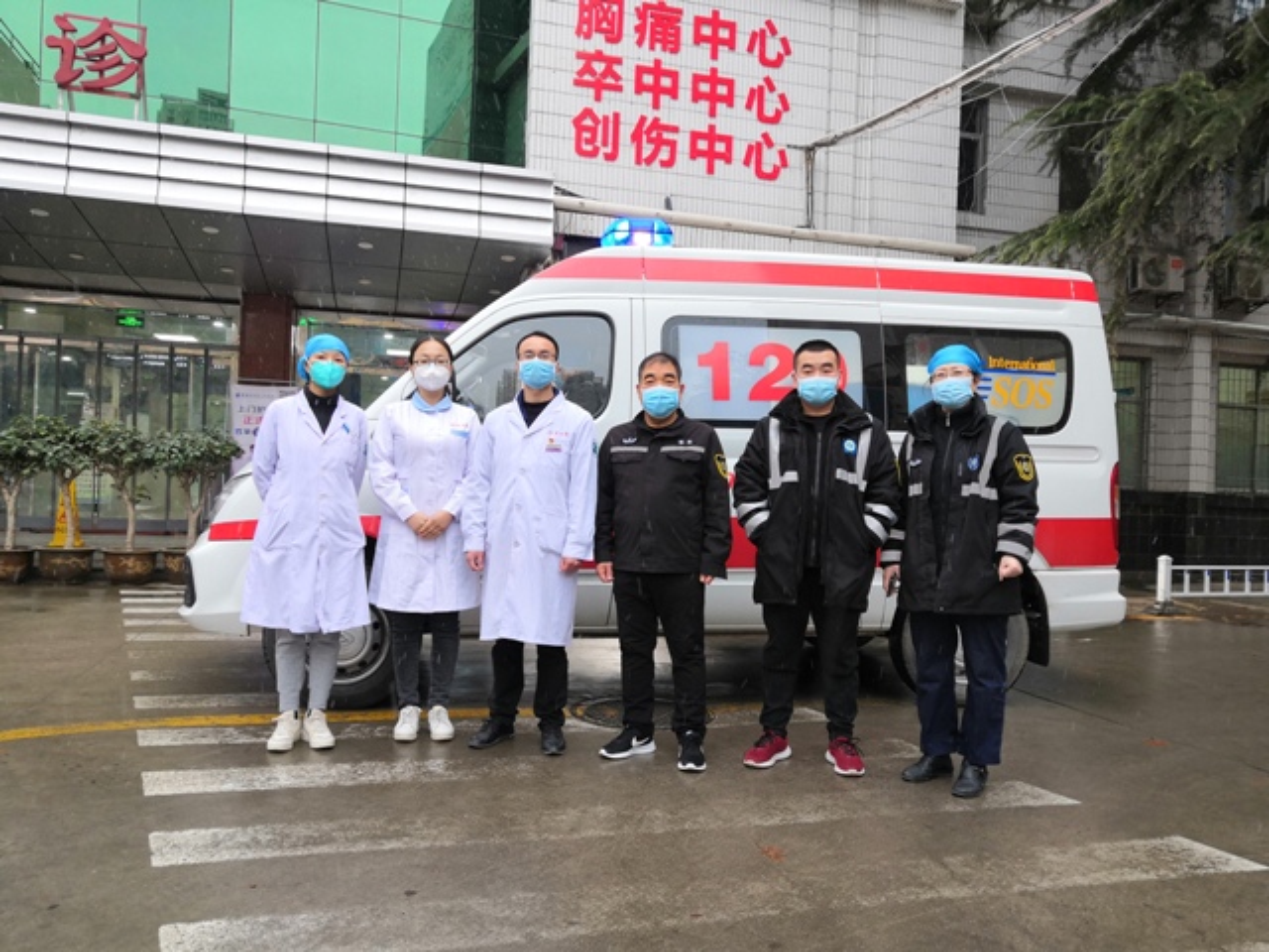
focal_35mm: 27
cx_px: 634
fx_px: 990
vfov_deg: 51.4
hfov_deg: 65.3
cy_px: 476
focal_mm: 3.95
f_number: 1.8
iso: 100
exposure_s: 1/50
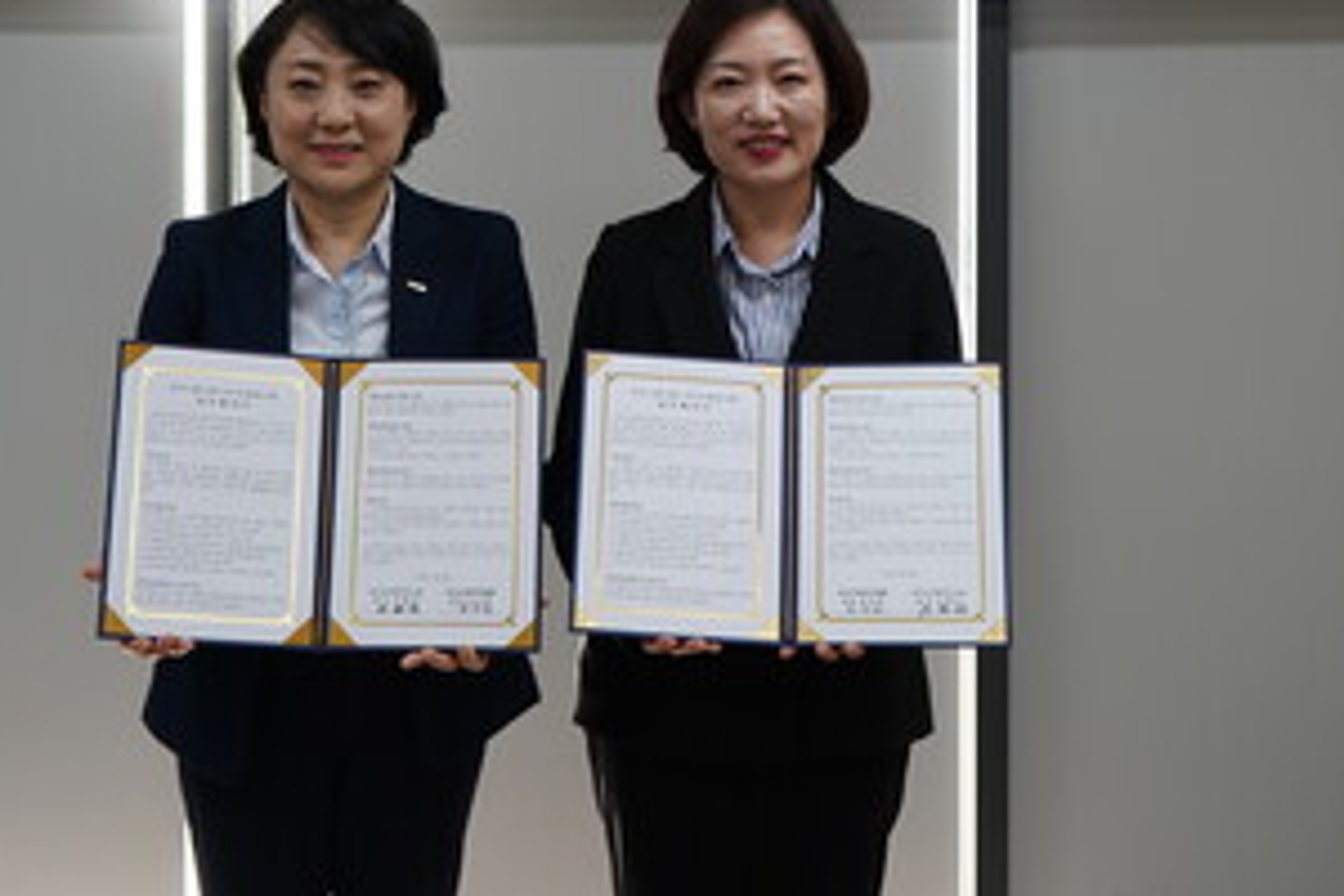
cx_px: 600
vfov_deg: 19.7
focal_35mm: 68
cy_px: 112
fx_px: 2538
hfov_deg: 29.6
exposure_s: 1/125
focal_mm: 34
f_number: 4
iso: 320
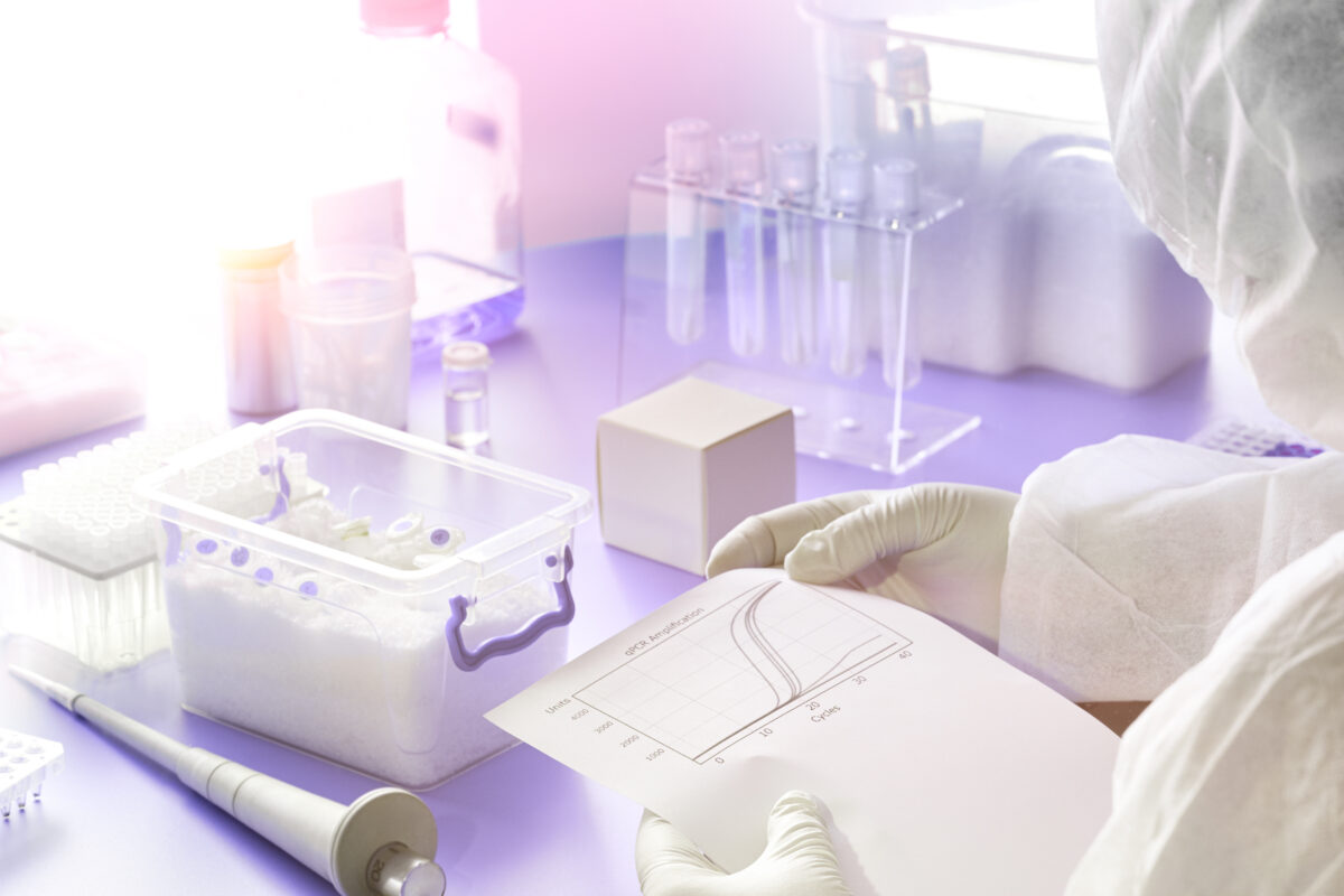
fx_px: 4480
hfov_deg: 17.1
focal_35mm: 120
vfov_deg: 11.4
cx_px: 672
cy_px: 448
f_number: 8
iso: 200
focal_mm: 80
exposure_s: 1/320
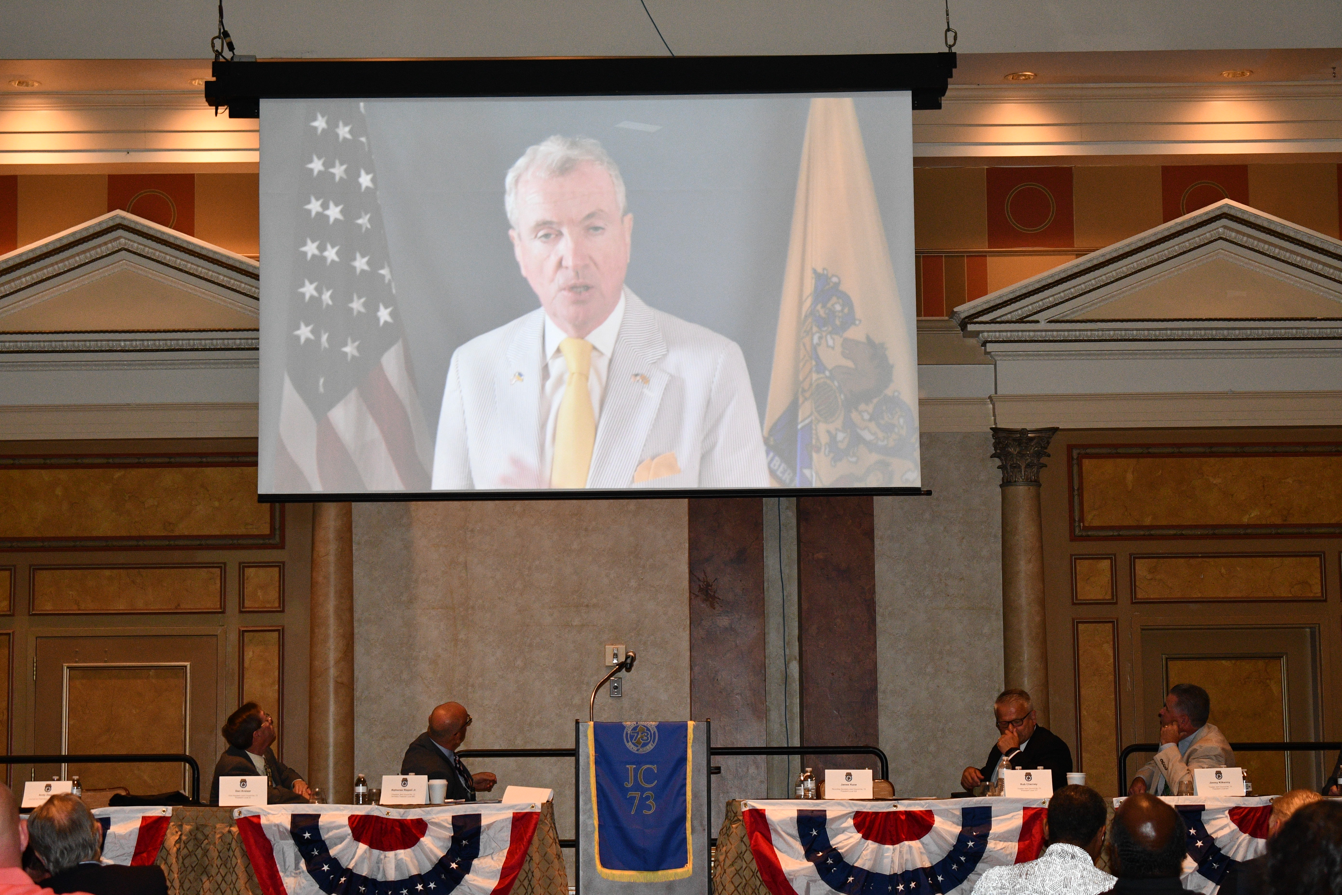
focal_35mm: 82
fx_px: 3057
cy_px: 448
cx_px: 671
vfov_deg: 16.7
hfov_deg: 24.8
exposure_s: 1/60
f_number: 5.6
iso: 1600
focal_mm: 55
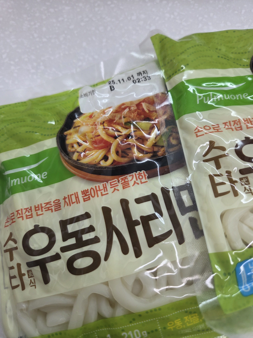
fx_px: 224
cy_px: 169
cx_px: 126
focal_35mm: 23
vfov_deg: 73.9
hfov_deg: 58.9
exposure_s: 1/120
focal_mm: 5.4
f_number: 1.8
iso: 40
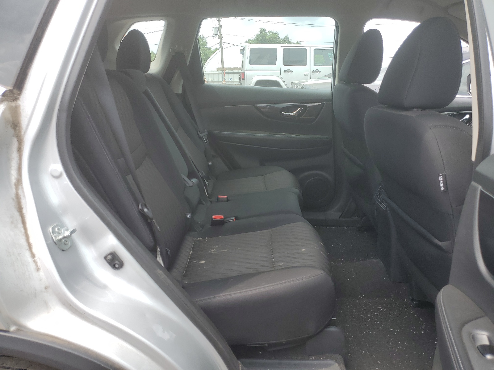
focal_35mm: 26
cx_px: 247
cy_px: 185
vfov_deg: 53.1
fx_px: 371
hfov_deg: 67.3
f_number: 1.5
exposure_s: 1/833
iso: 50
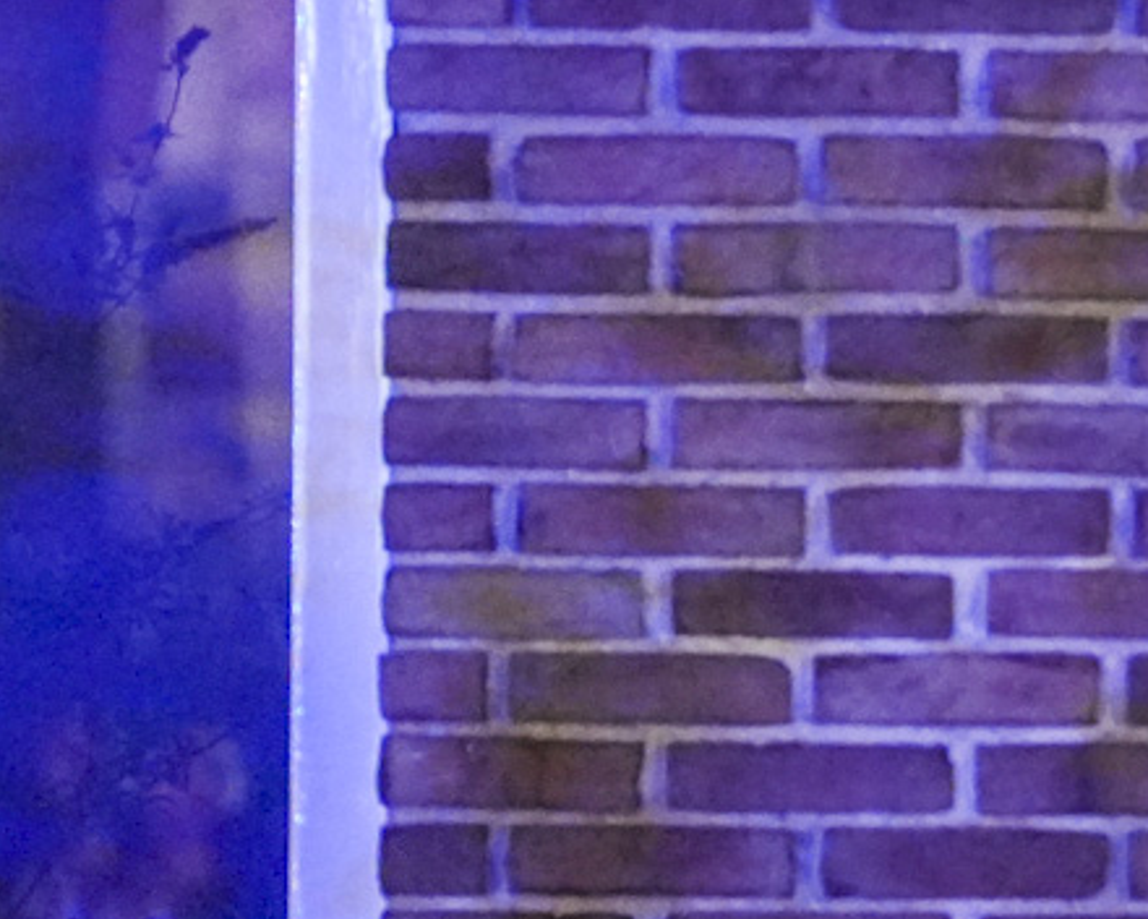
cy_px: 728
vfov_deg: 2.2
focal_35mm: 696
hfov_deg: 2.8
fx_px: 23648
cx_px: 1639
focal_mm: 170
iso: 5000
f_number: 2.8
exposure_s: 1/30
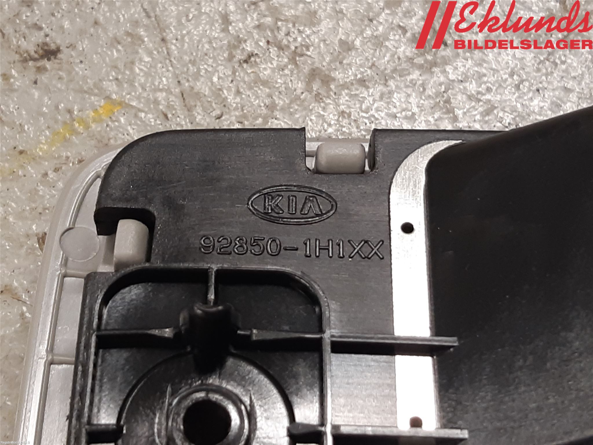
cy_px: 222
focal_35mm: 26
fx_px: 445
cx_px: 296
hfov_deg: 67.3
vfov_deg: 53.1
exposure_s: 1/50
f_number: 1.7
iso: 100
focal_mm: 3.93
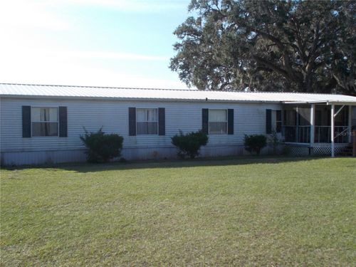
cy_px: 134
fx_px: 453
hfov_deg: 42.9
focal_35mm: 44
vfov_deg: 32.9
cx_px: 178
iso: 80
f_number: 4.2
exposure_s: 1/500
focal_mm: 7.9
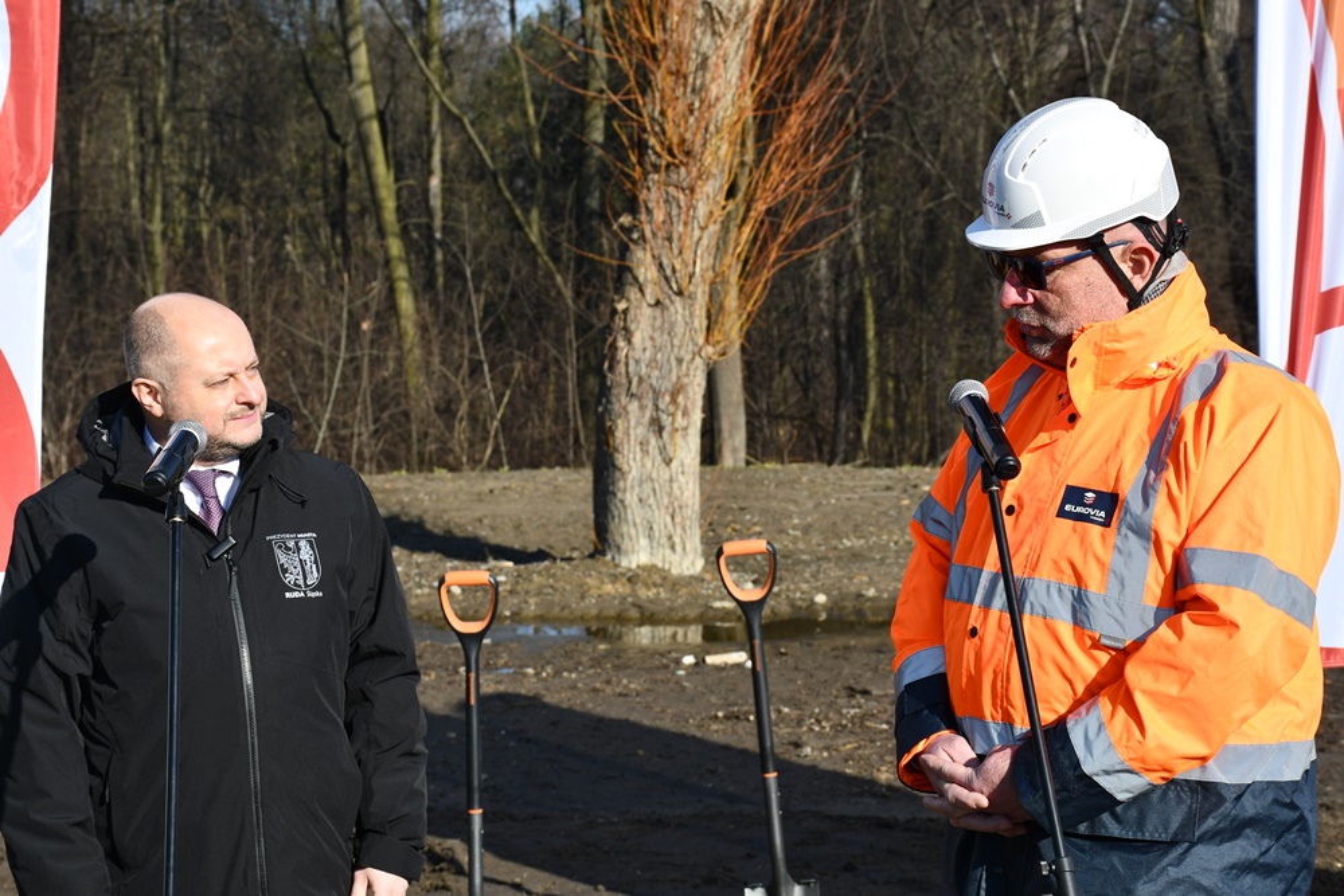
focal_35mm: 78
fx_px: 2912
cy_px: 448
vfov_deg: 17.5
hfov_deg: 26.0
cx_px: 672
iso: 100
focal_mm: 52
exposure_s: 1/250
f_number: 8
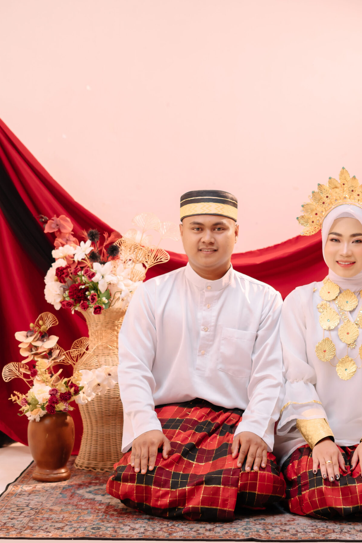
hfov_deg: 19.1
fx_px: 1070
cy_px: 284
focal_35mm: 71
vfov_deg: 28.4
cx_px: 251
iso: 800
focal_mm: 50
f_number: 2.8
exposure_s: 1/160
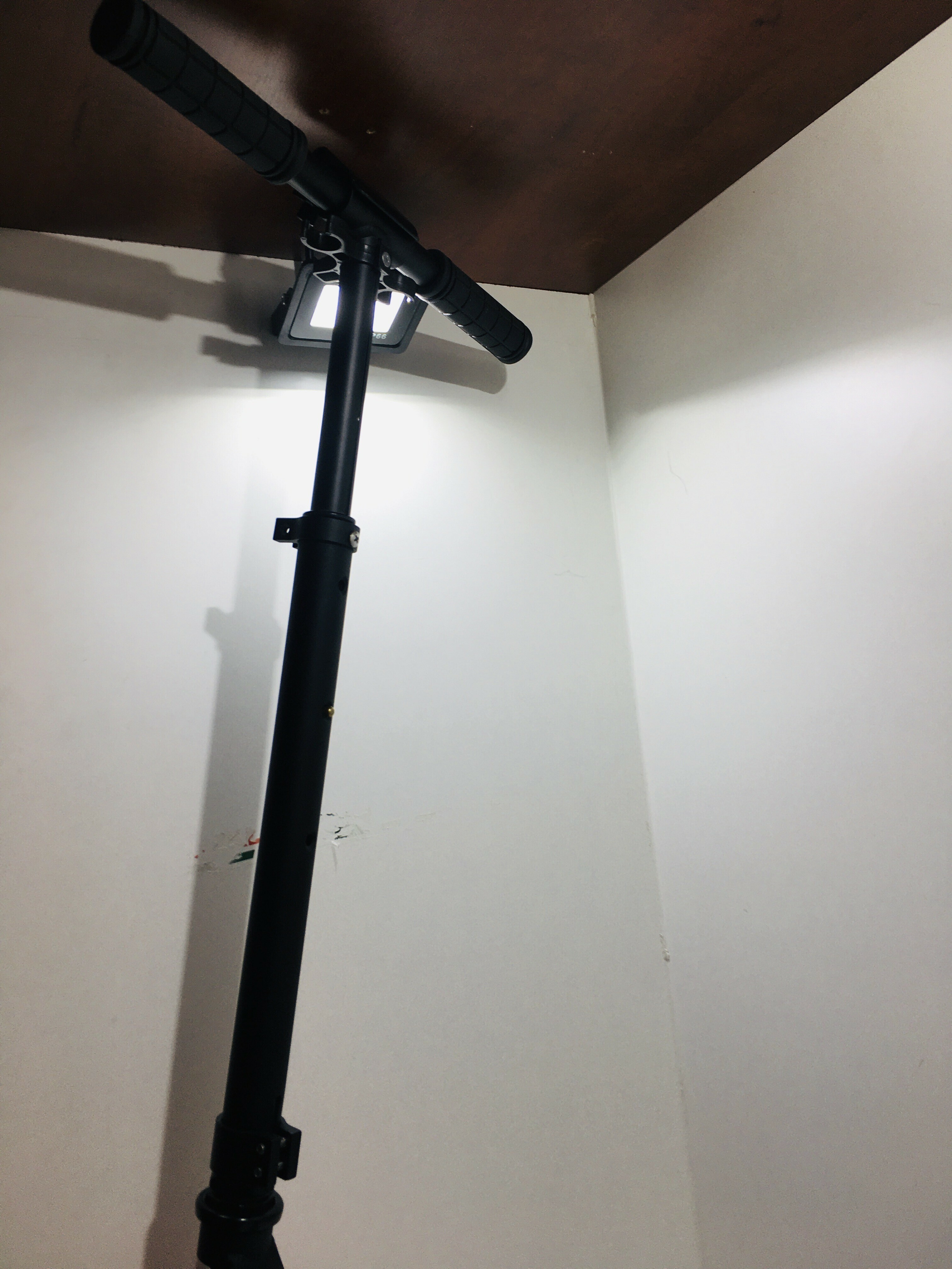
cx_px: 476
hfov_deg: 48.2
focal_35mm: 29
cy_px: 634
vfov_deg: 61.7
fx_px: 1063
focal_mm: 4.15
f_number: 2.2
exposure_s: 1/100
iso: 25
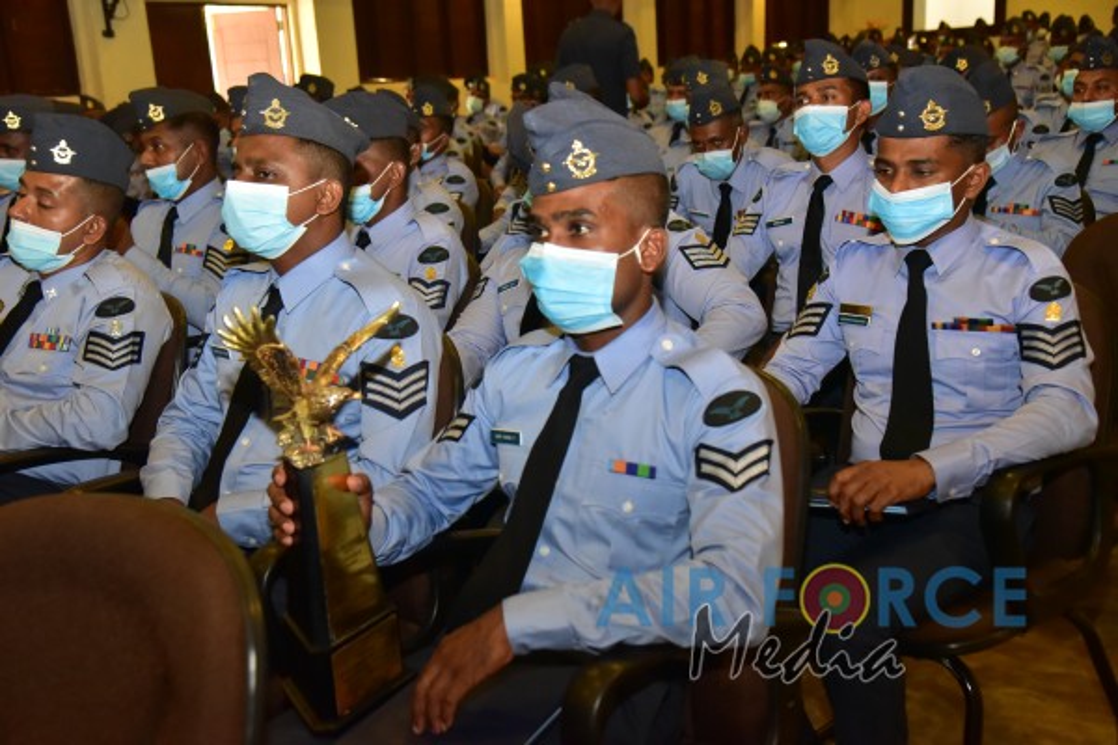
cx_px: 559
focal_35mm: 46
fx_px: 1428
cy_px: 372
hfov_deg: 42.7
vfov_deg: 29.2
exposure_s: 1/80
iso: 3200
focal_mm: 46
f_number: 5
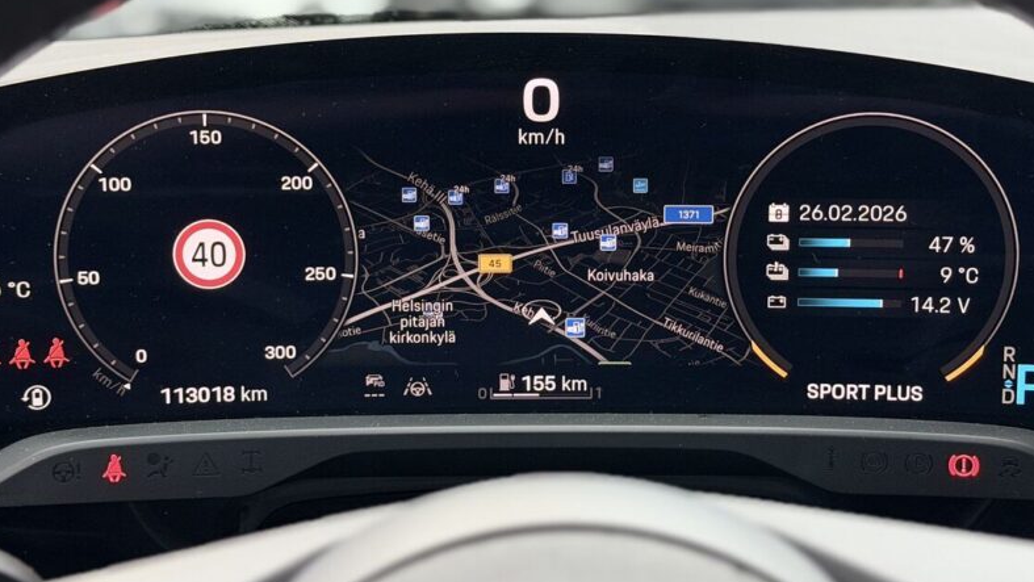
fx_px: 1865
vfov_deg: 17.7
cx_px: 581
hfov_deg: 31.0
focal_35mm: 68
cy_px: 297
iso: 250
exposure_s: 1/60
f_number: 1.78
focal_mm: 6.76
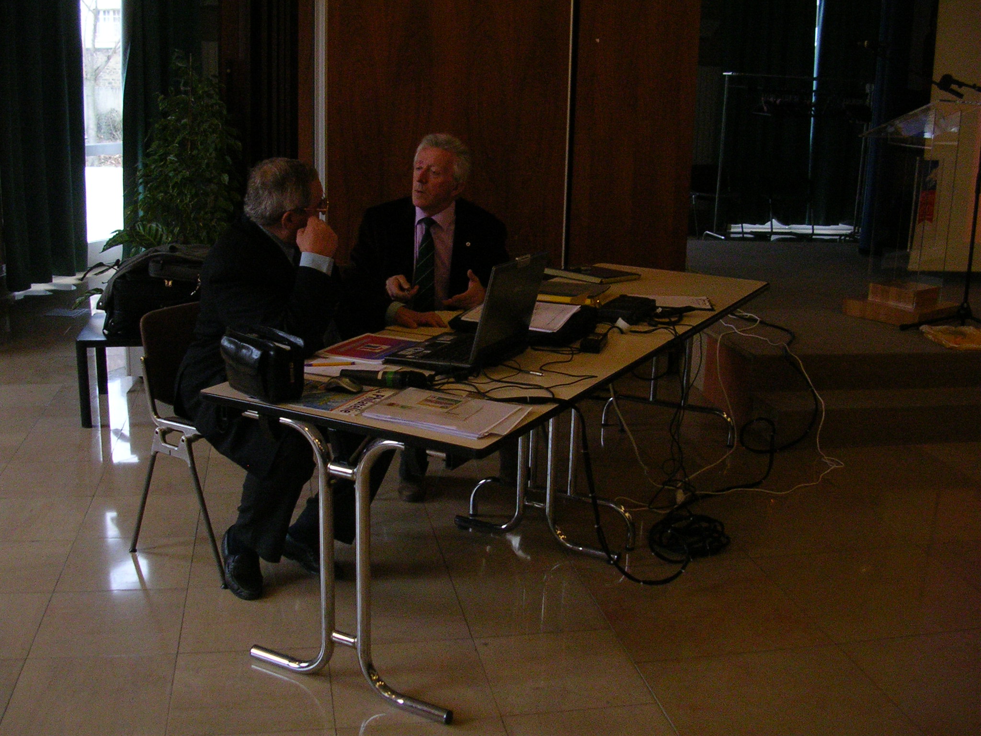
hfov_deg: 49.0
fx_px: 1077
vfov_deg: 37.7
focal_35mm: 38
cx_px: 490
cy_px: 368
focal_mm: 5.8
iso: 200
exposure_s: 1/90
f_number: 2.8
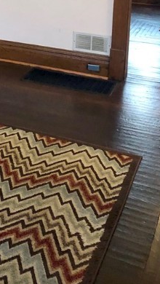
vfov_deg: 32.3
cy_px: 6
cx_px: -39
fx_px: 452
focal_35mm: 60
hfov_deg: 18.8
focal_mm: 3.99
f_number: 1.8
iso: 100
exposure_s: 1/11
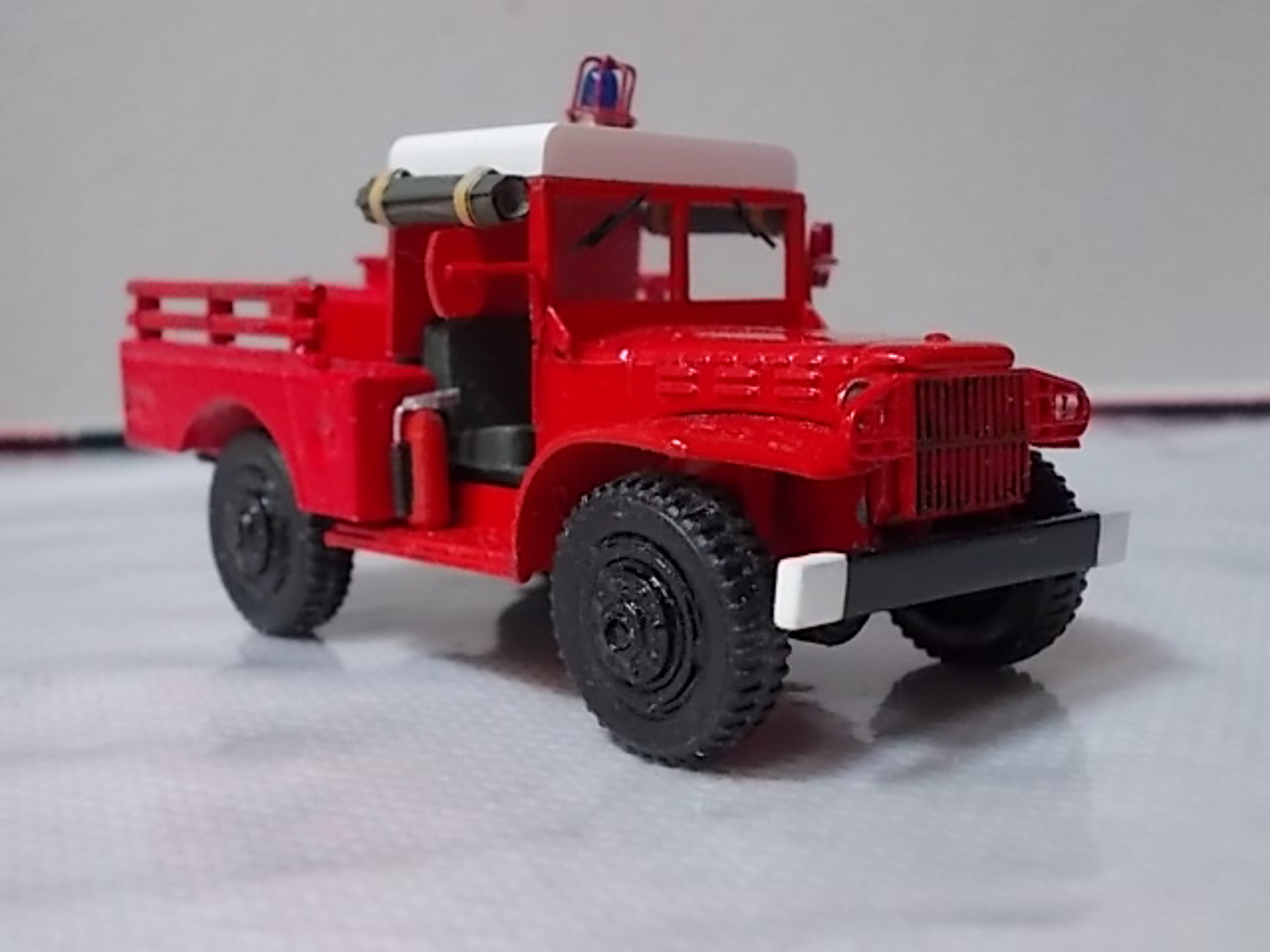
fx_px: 1578
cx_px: 635
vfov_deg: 33.6
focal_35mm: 43
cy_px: 476
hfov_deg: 43.9
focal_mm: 6.1
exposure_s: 1/2.5
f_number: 3.3
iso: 200
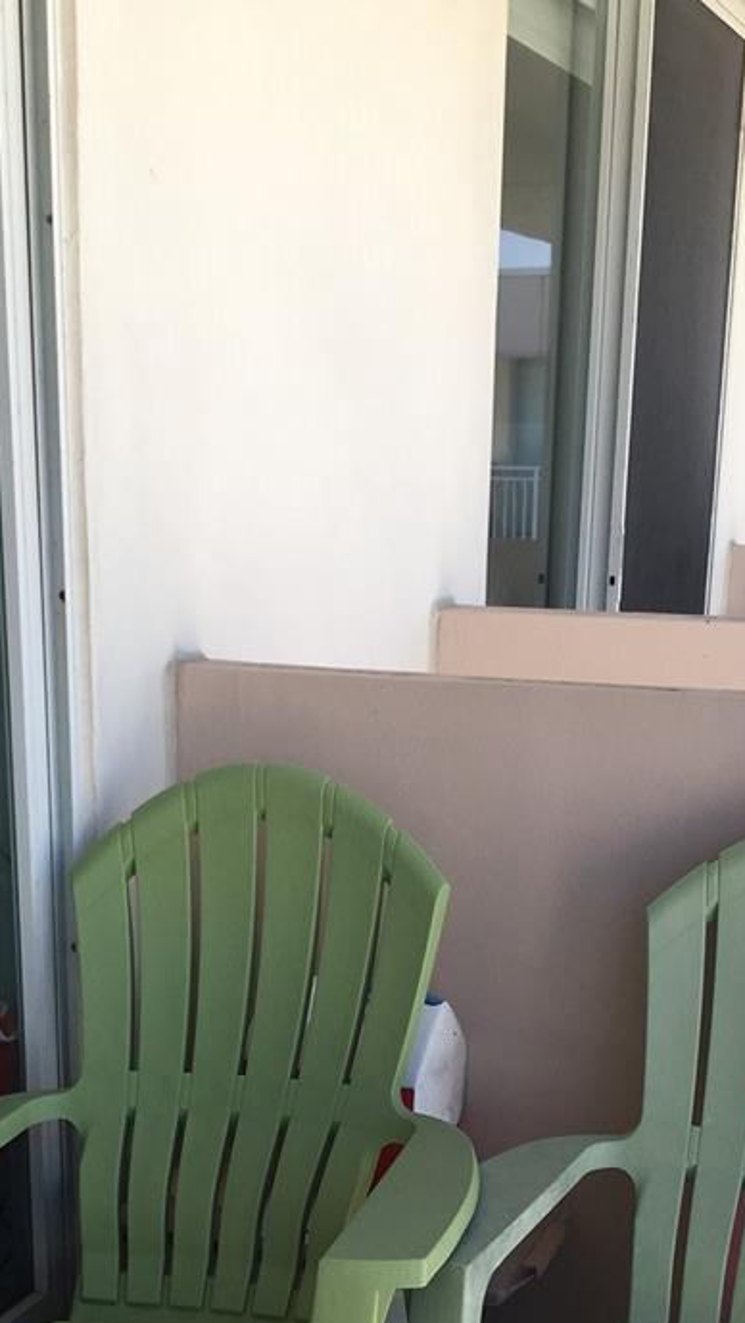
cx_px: 307
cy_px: 1121
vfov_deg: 36.1
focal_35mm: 55
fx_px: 1930
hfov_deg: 21.8
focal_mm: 4.15
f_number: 2.2
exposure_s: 1/605
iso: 25
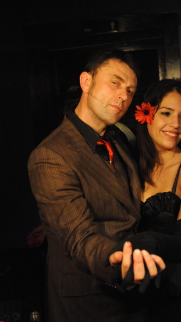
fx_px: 486
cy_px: 158
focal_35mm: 57
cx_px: 119
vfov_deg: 36.6
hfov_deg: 21.0
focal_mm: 35
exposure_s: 1/60
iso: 6400
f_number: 2.8
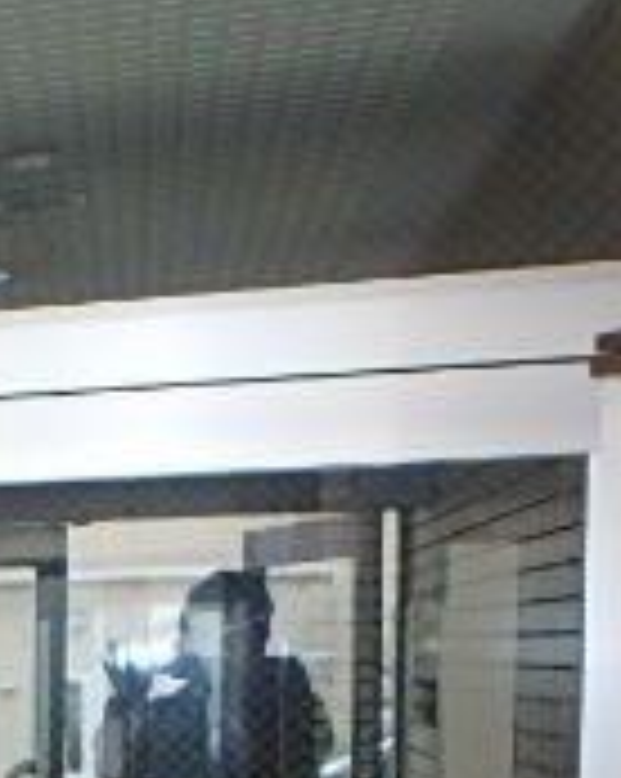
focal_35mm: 76
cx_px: -598
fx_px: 1749
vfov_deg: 23.7
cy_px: 836
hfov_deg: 16.0
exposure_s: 1/50
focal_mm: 3.7
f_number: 3.5
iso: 200
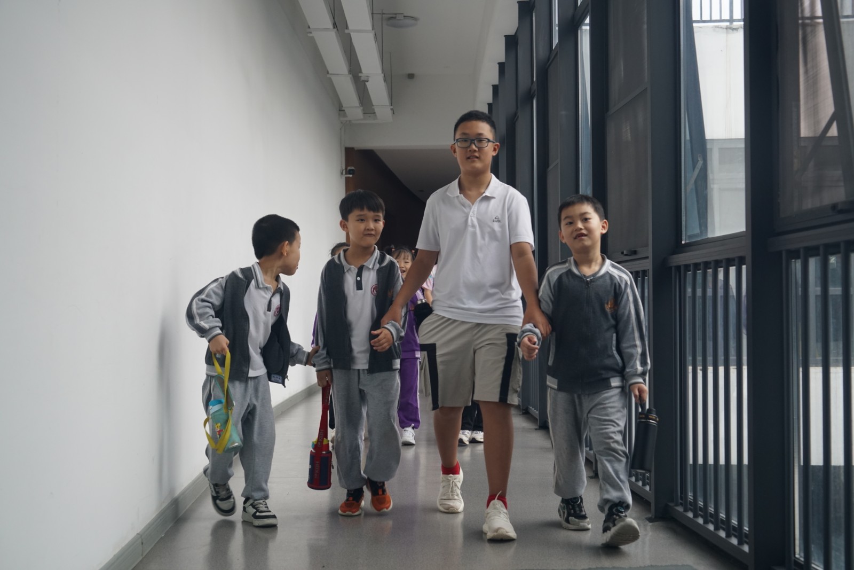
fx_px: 1091
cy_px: 285
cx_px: 427
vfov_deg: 29.2
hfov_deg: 42.7
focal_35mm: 46
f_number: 5
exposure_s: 1/125
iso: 1000
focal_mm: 46
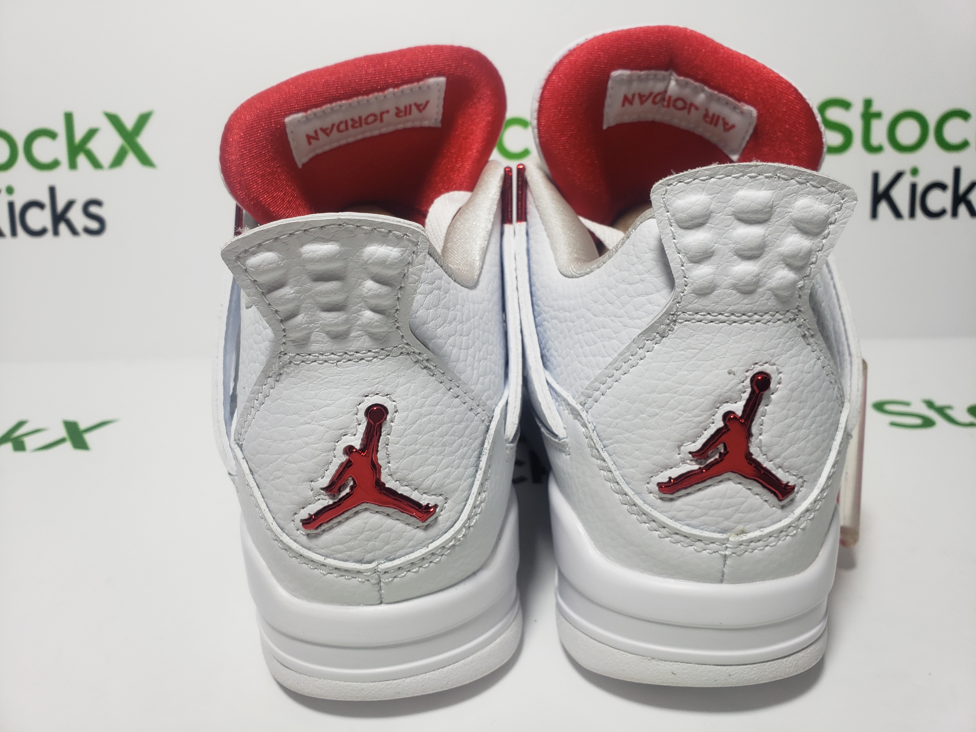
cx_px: 488
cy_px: 366
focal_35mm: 26
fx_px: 733
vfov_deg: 53.1
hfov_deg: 67.3
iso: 50
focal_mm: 4.3
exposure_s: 1/226
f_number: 2.4
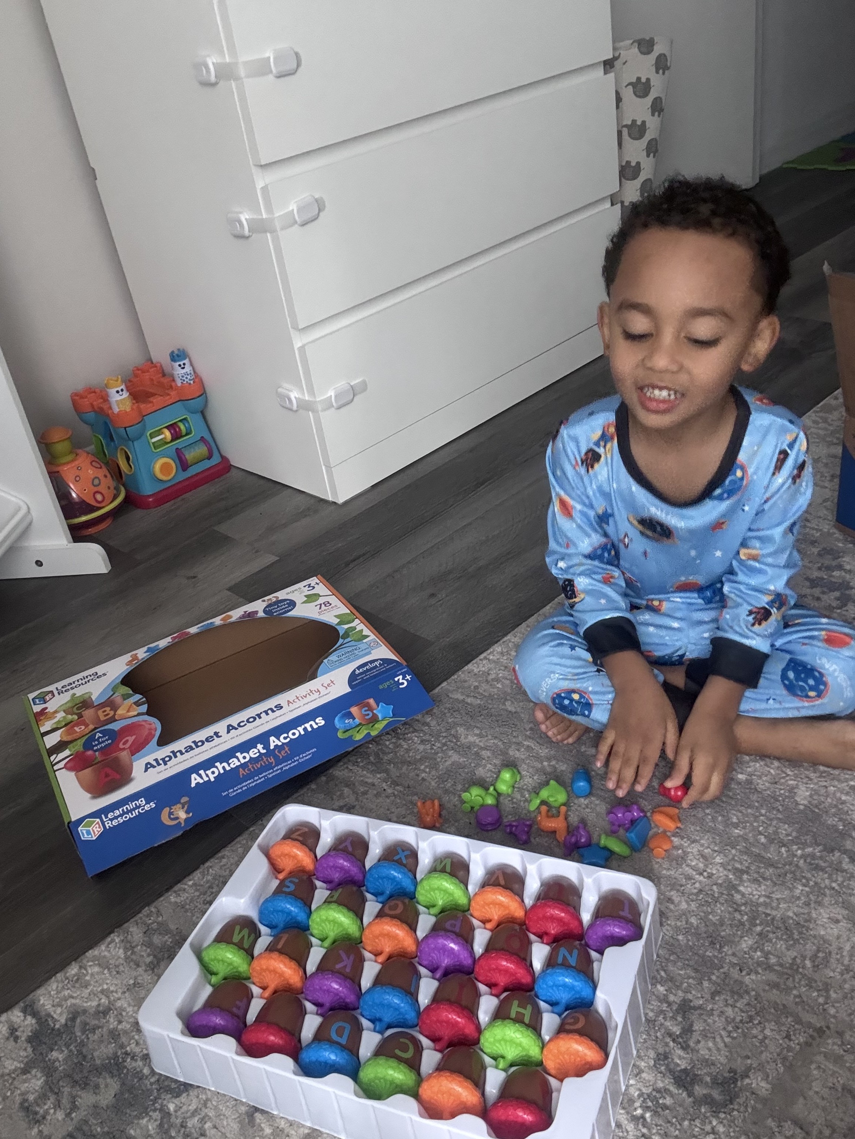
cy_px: 570
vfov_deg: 60.0
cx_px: 428
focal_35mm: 30
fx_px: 988
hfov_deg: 46.8
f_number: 1.9
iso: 320
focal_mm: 2.69
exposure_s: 1/45
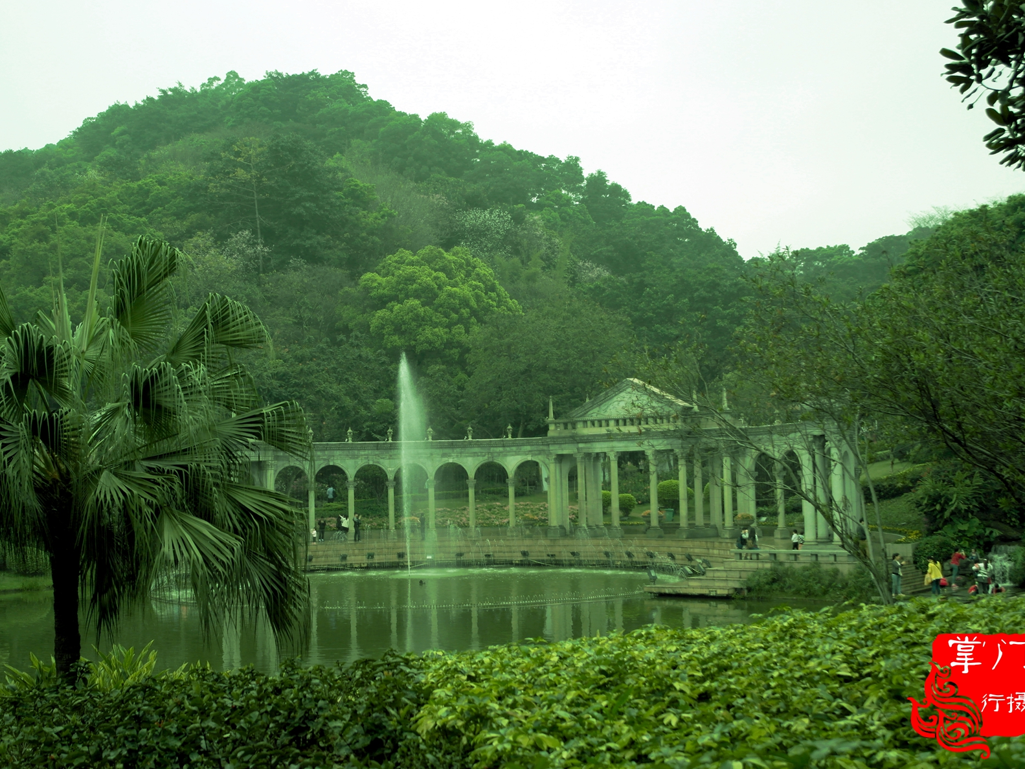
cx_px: 464
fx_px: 1392
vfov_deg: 30.9
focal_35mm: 47
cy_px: 386
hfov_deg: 40.4
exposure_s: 1/200
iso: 200
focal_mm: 28
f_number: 4
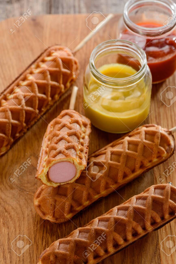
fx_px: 770
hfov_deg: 13.0
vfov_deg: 19.5
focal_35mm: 105
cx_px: 88
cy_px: 132
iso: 160
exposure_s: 1/100
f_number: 11
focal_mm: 105
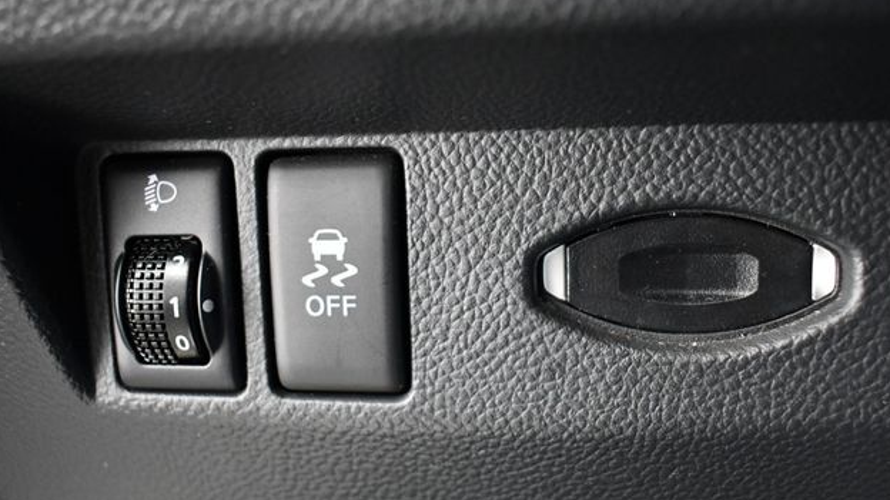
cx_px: 451
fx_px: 1015
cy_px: 265
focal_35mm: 43
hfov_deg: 47.4
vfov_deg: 27.7
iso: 3200
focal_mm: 20
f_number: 3.5
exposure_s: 1/60
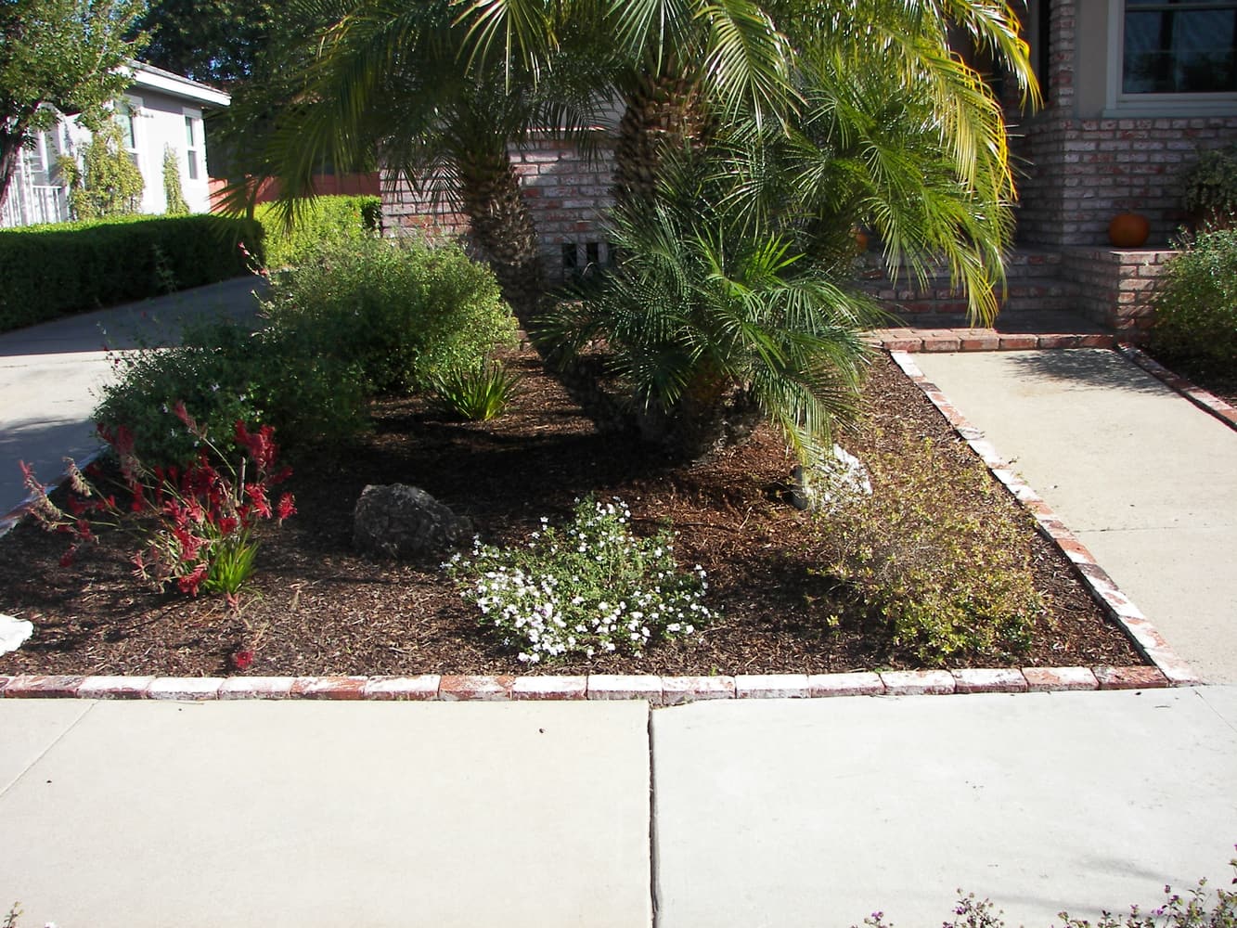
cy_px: 464
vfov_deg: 39.7
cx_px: 618
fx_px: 1287
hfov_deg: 51.4
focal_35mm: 36
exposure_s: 1/500
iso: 50
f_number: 2.8
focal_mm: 6
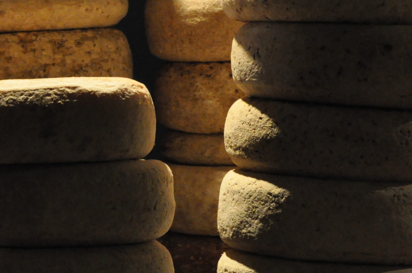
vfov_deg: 8.8
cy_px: 106
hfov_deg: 13.1
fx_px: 1783
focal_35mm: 156
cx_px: 68
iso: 3200
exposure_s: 1/30
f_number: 13
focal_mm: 50
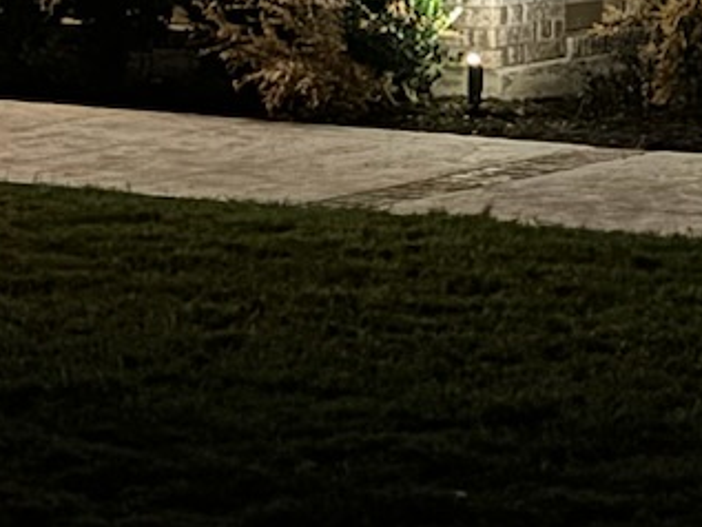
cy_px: -410
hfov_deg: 11.5
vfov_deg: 8.5
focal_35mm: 168
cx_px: 861
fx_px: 3408
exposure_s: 1/12
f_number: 1.6
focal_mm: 5.96
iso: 640
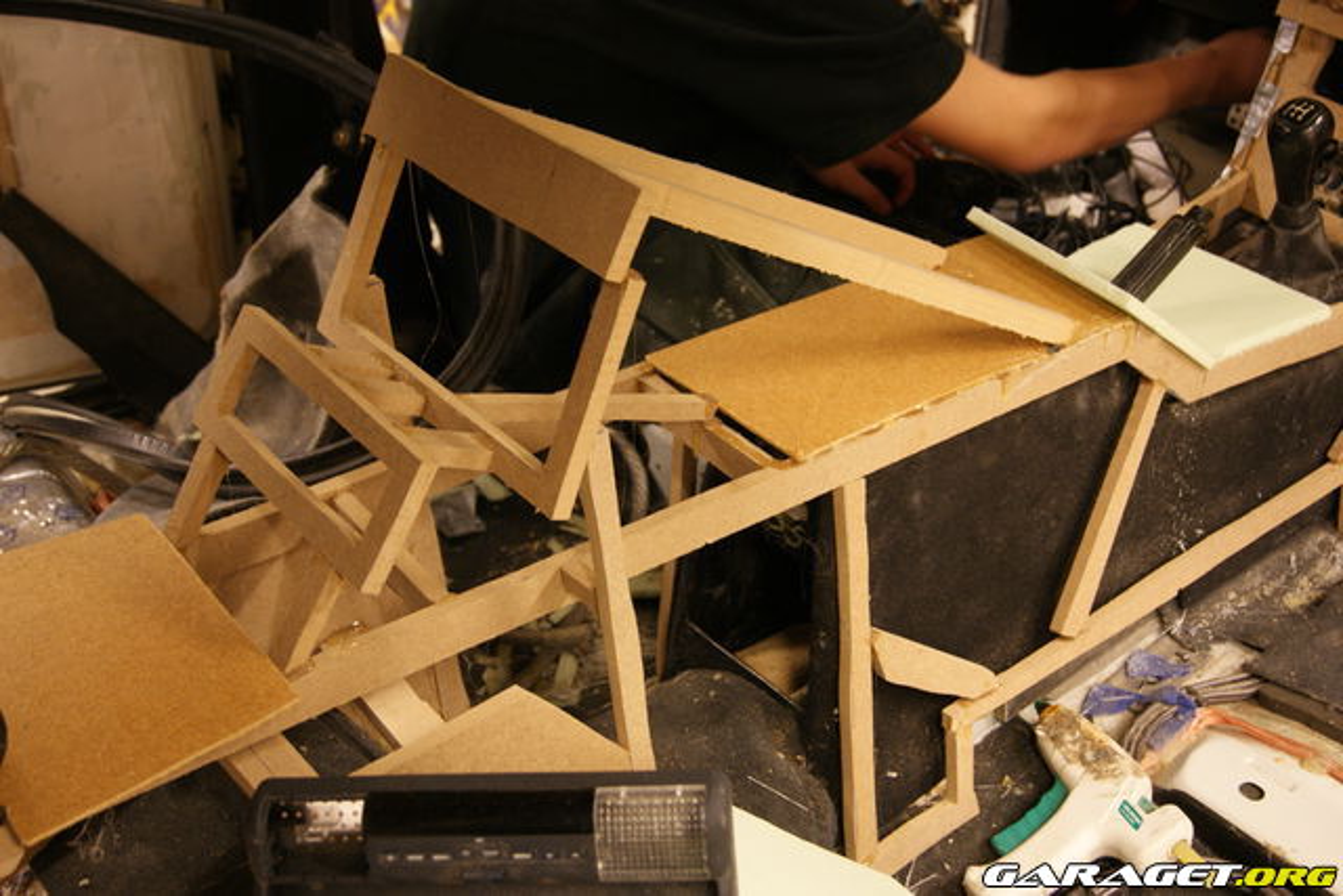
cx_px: 672
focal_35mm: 45
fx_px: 1679
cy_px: 448
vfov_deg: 29.9
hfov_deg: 43.6
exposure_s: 1/6
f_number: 4.5
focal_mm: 30
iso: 400
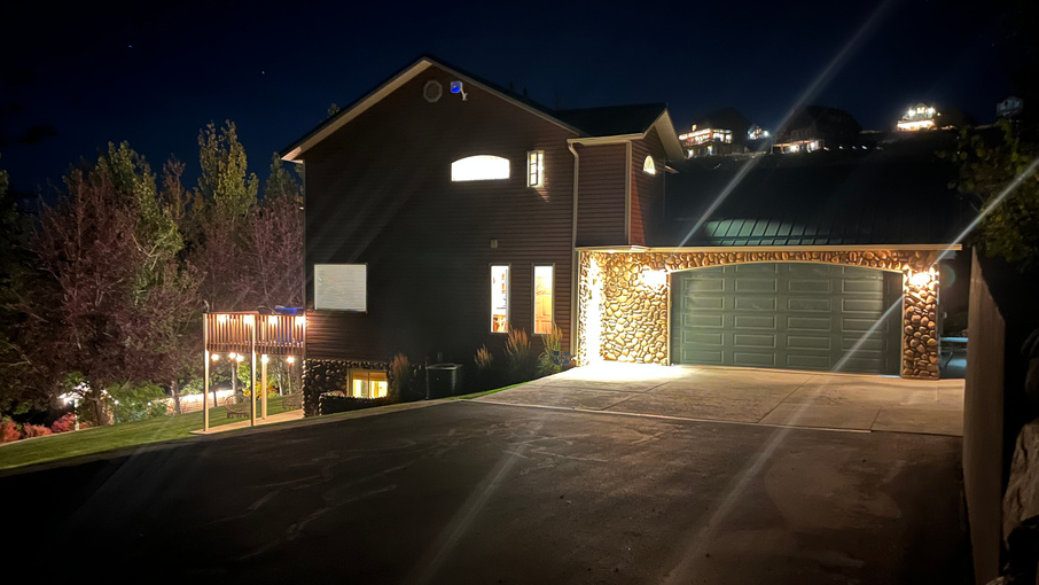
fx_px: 882
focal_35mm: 32
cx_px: 528
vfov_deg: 36.7
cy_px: 319
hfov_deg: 61.0
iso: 1000
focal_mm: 5.1
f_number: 1.6
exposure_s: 1/2
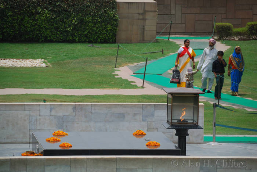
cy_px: 86
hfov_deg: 6.9
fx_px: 2143
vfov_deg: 4.6
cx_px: 128
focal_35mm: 300
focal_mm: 200
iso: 100
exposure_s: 1/800
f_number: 5.6
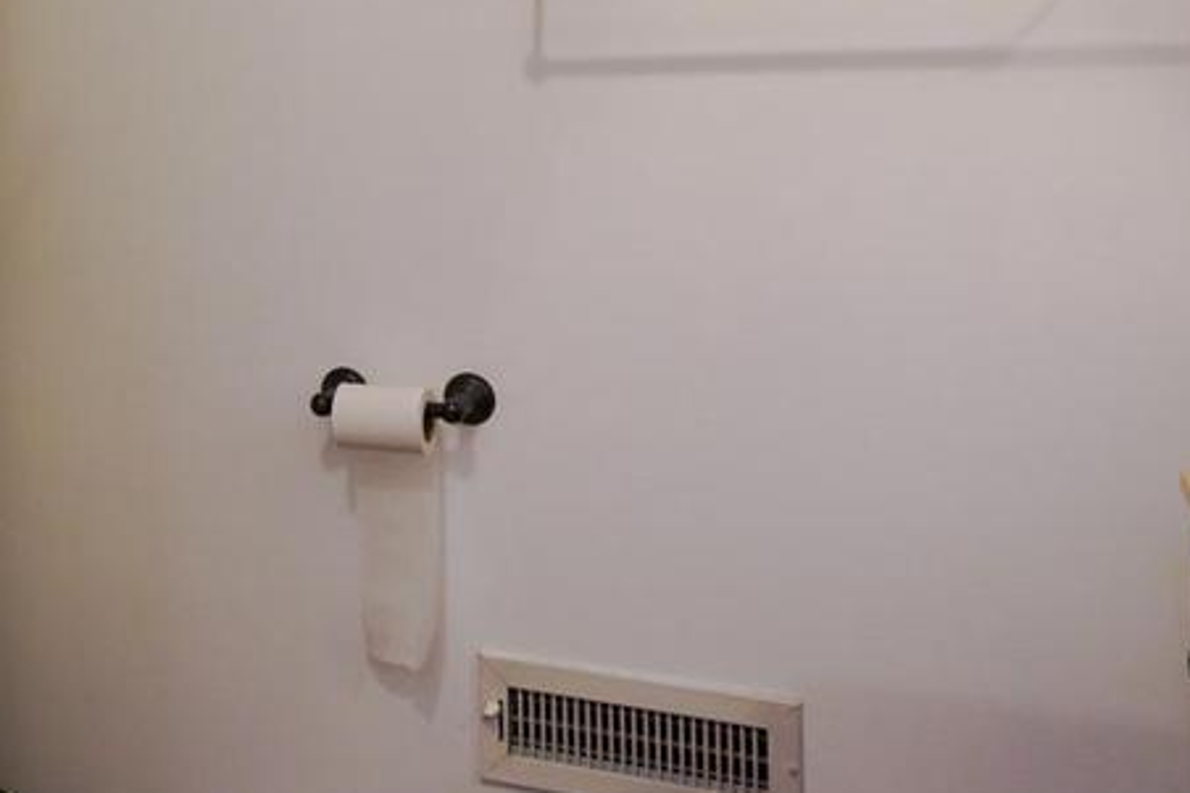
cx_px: 84
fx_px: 1685
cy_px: 29
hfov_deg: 36.1
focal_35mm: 51
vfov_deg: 25.4
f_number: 2.8
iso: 1600
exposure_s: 1/160
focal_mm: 16
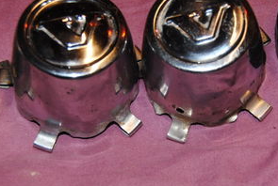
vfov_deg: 17.6
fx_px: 604
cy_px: 113
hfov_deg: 25.9
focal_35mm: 78
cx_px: 161
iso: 200
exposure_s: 1/60
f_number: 3.8
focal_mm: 24
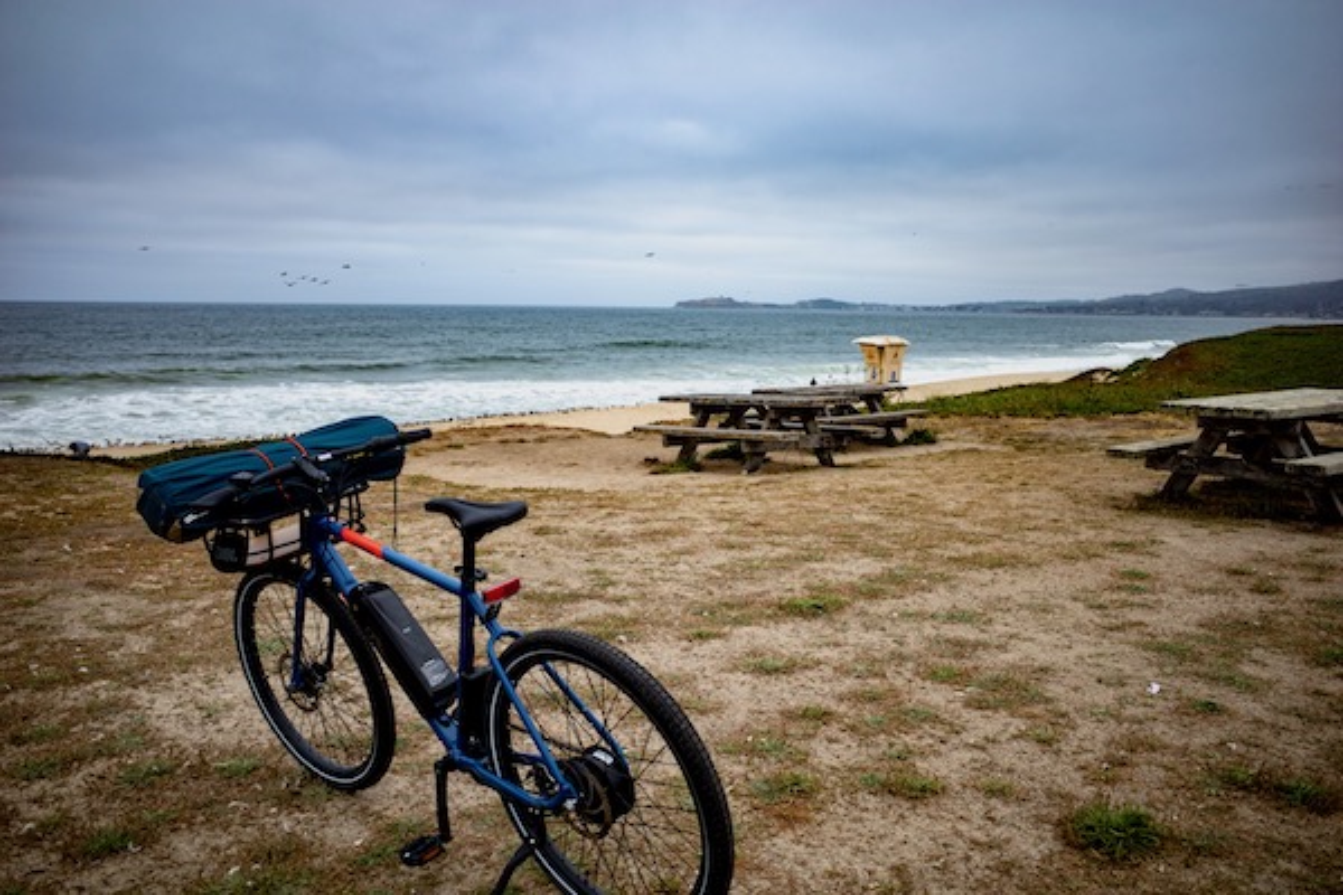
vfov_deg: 46.4
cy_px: 448
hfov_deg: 65.5
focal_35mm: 28
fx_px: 1044
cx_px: 672
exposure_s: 1/200
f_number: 2.8
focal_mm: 18.3
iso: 100
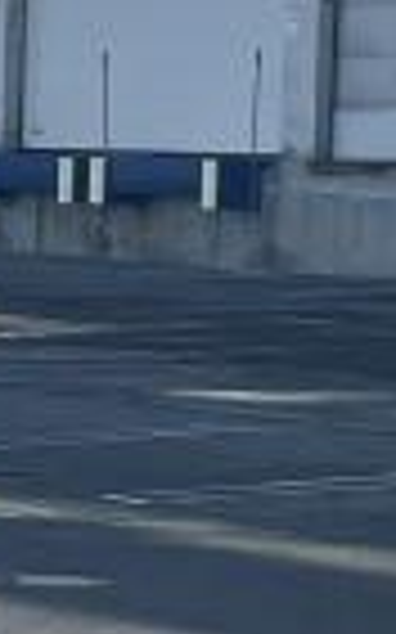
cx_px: -351
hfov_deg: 5.2
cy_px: 742
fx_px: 4321
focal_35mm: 250
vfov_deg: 8.3
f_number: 1.6
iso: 32
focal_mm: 4.2
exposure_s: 1/2257
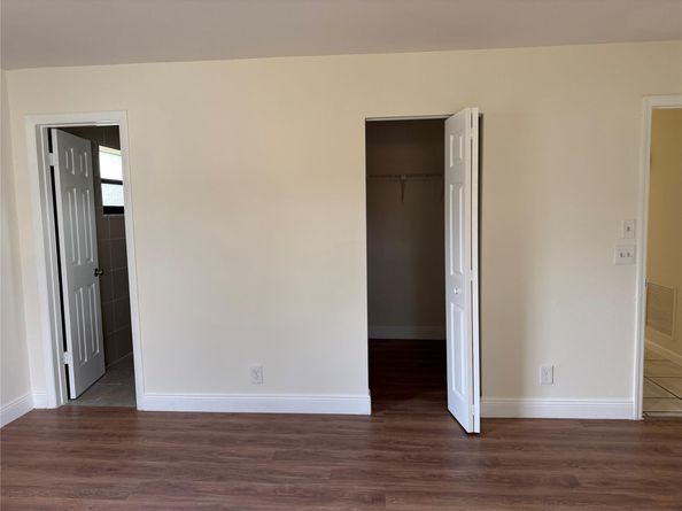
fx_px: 473
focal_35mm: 24
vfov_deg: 56.8
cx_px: 341
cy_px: 256
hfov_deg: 71.6
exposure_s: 1/104
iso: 200
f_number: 1.78
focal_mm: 6.76
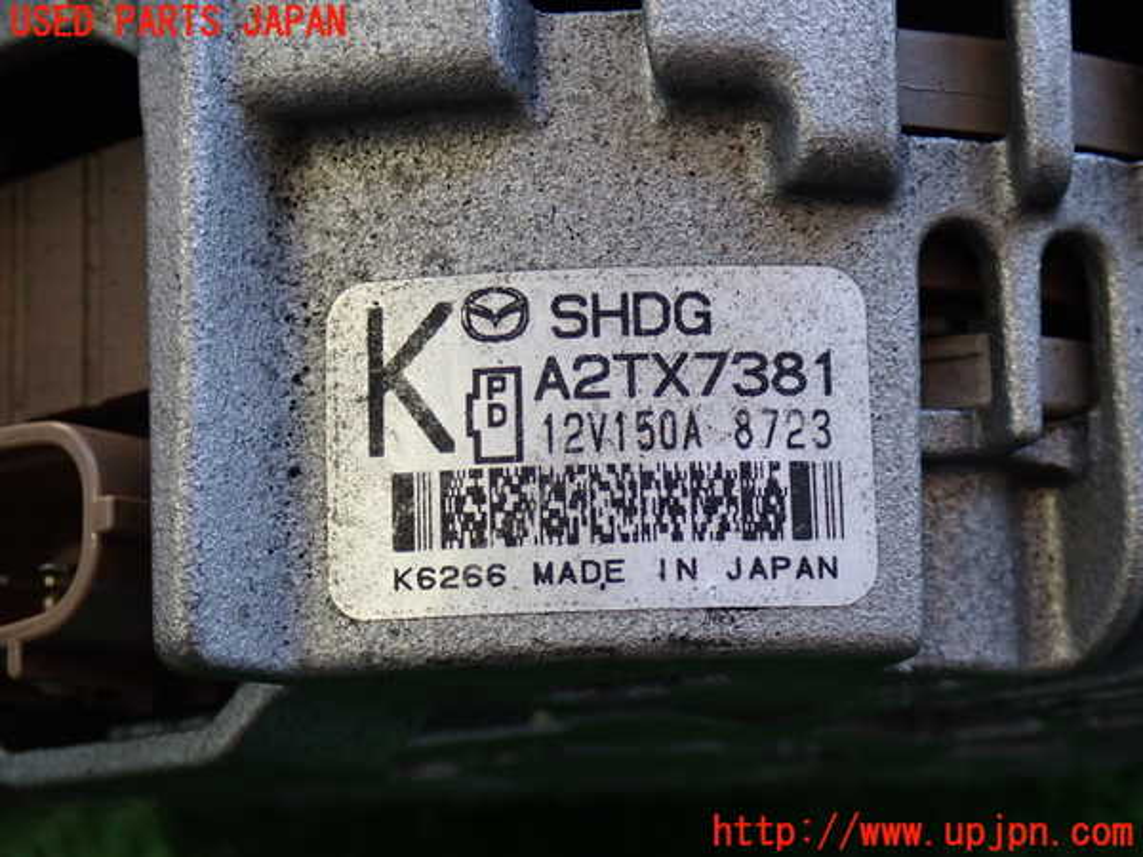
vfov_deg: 20.7
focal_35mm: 71
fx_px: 2344
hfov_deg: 27.4
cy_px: 428
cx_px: 572
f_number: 3.9
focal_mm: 12.73
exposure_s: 1/60
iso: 400
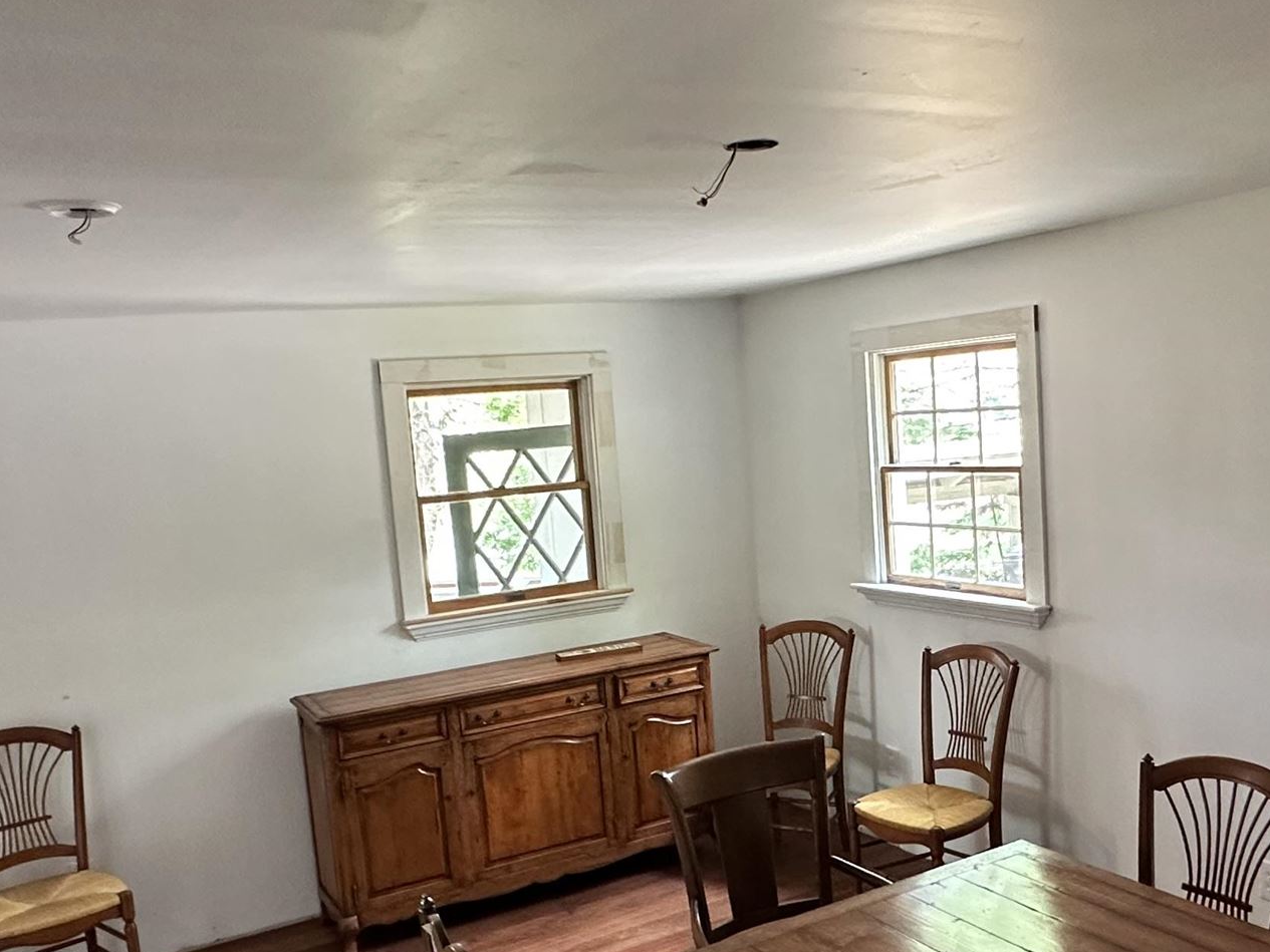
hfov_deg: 53.8
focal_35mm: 34
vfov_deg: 41.6
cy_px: 574
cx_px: 721
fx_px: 1248
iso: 320
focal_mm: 2.22
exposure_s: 1/60
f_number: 2.2
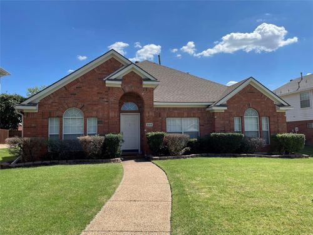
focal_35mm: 26
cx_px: 156
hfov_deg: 67.3
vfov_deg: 53.1
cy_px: 118
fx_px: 235
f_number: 1.6
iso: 32
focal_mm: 4.2
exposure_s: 1/3125
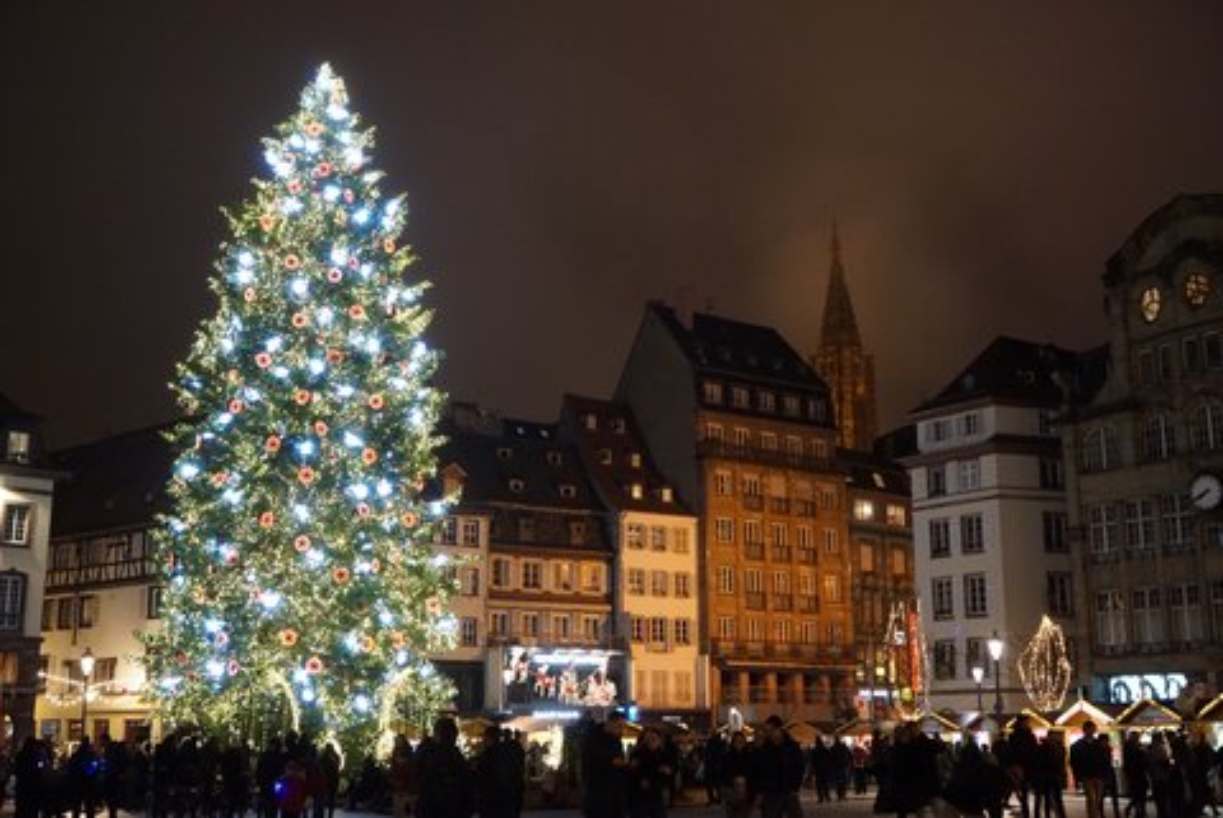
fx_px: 1360
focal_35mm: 40
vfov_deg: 33.5
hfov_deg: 48.4
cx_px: 612
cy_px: 409
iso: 6400
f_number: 4
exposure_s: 1/60
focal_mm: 40
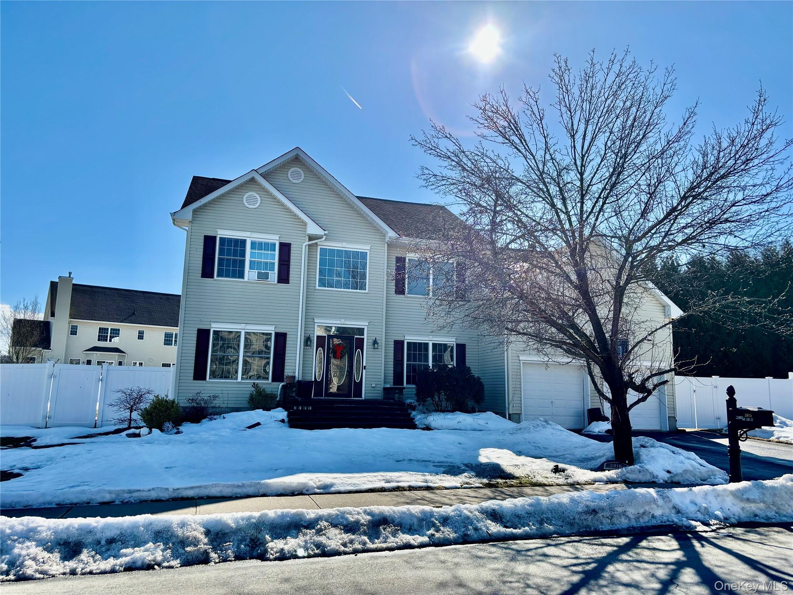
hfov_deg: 67.3
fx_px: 596
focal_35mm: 26
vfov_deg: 53.1
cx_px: 396
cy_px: 298
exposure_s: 1/4854
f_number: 1.6
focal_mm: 5.96
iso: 50
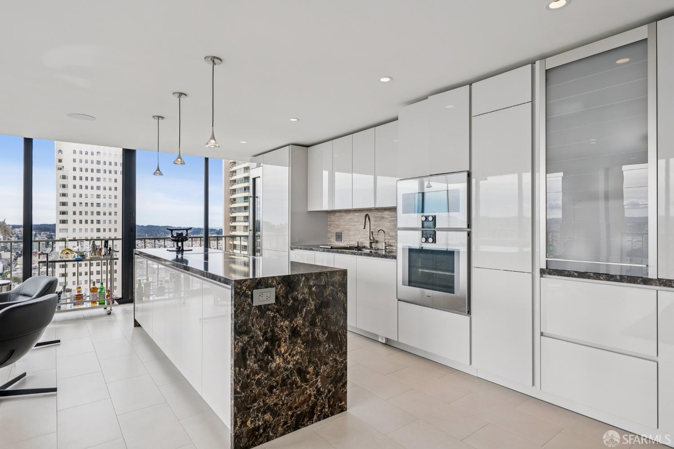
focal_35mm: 19
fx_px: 356
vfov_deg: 64.6
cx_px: 337
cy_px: 224
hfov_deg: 86.9
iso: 640
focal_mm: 19
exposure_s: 1/320
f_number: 8
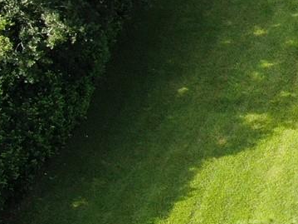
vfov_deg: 13.0
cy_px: -117
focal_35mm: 107
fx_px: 921
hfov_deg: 14.9
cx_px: 599
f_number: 2.8
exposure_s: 1/320
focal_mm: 4.39
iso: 100
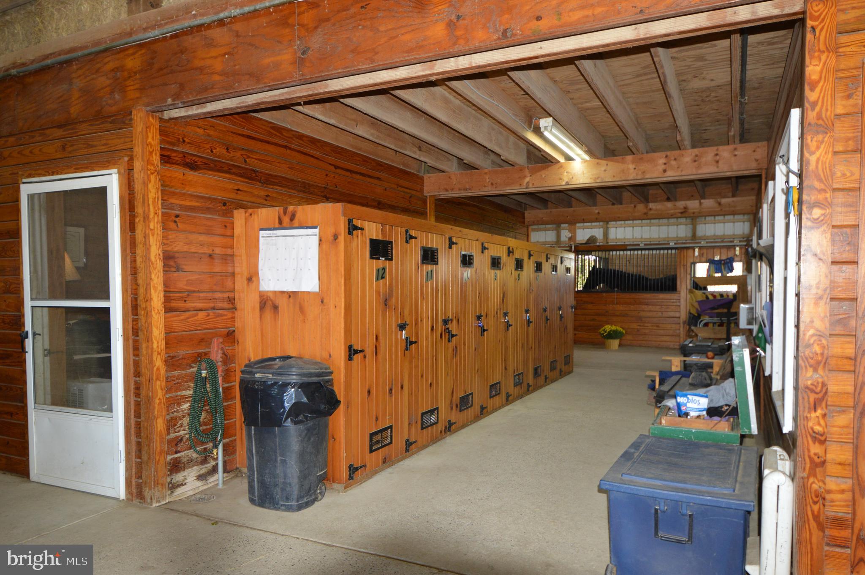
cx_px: 432
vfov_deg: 53.0
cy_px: 288
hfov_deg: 73.8
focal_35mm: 24
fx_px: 576
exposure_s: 1/60
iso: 500
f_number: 4
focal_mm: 16
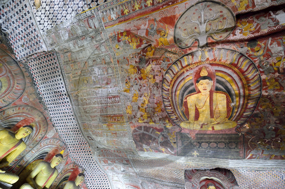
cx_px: 142
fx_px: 111
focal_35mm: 14
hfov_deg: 104.3
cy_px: 94
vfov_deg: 81.1
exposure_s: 1/8
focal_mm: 14
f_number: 4
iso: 1600
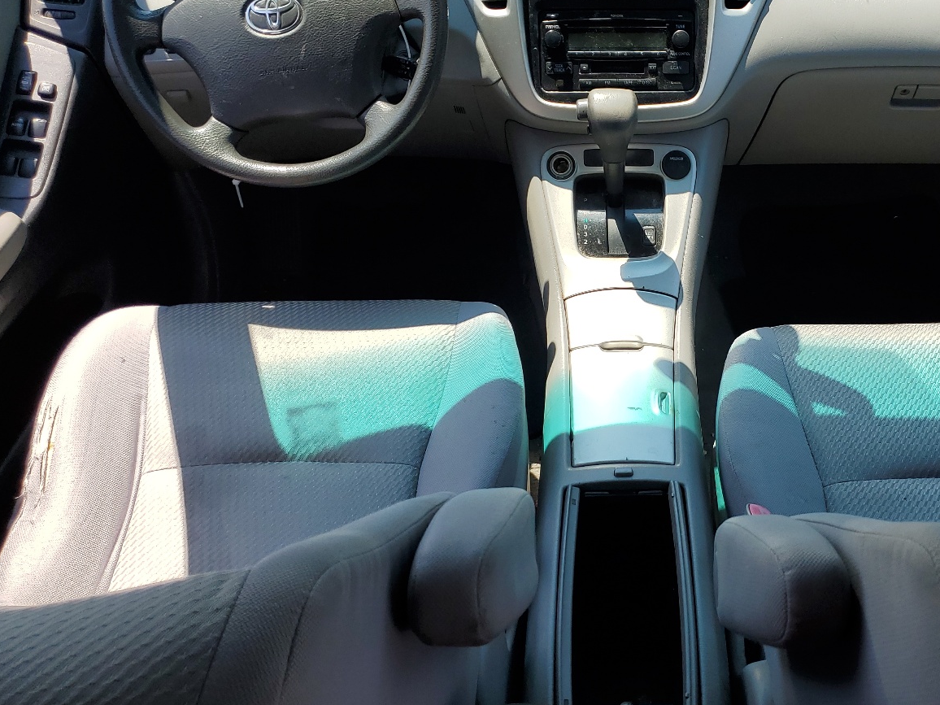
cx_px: 620
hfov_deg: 50.5
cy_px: 309
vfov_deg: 39.6
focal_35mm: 36
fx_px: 978
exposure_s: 1/1429
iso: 50
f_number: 1.5
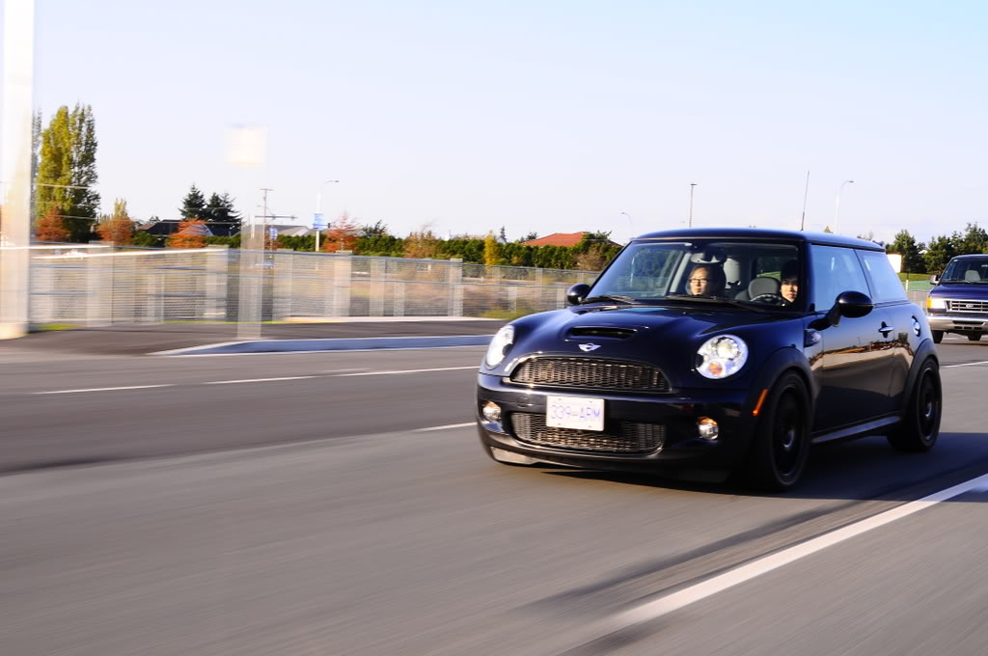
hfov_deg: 38.9
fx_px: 1398
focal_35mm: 51
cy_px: 328
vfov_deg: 26.4
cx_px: 494
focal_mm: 34
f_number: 20
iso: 200
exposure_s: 1/40
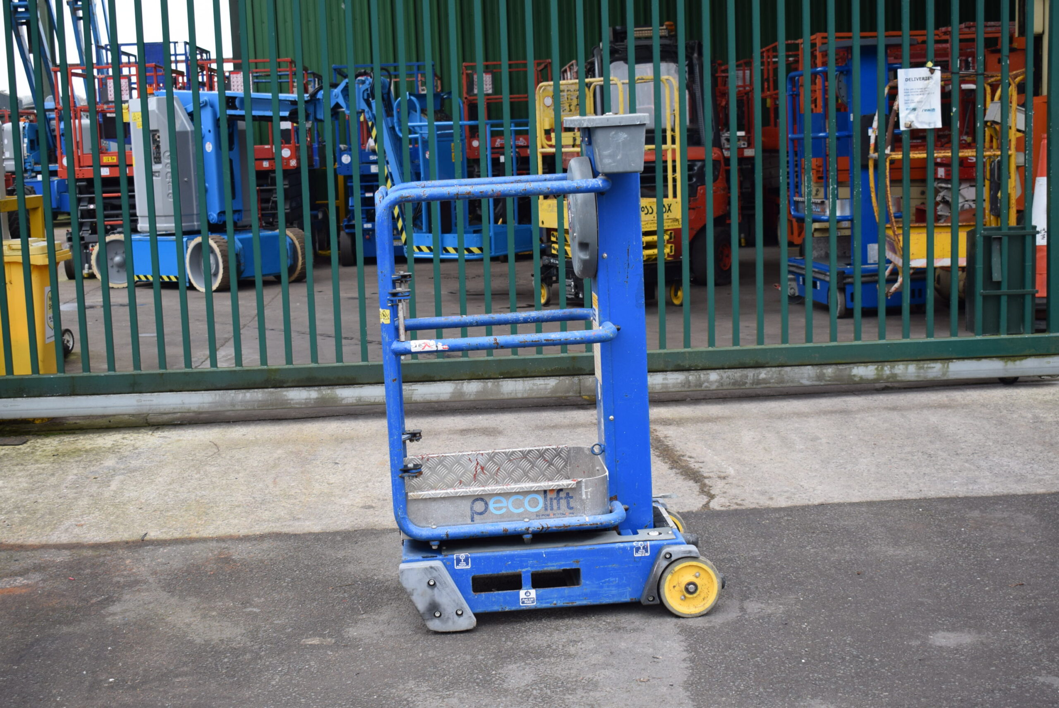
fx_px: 1501
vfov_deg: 26.5
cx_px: 530
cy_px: 354
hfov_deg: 38.9
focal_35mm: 51
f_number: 5.6
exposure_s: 1/125
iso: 400
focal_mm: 34
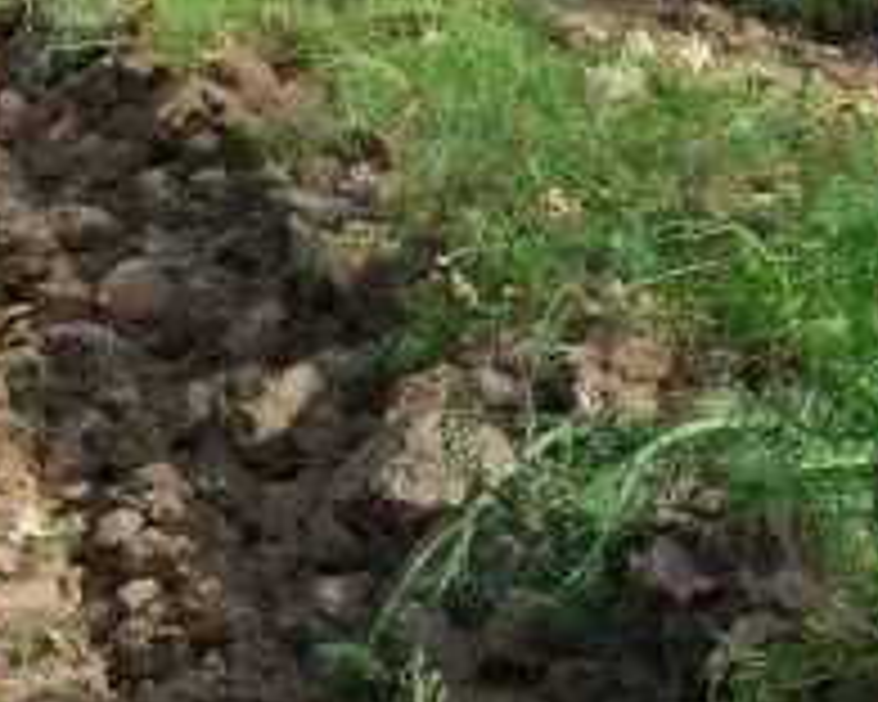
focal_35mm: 149
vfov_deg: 10.4
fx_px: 3872
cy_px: 272
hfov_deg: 12.9
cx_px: 531
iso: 320
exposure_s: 1/400
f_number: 7.1
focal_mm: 20.5
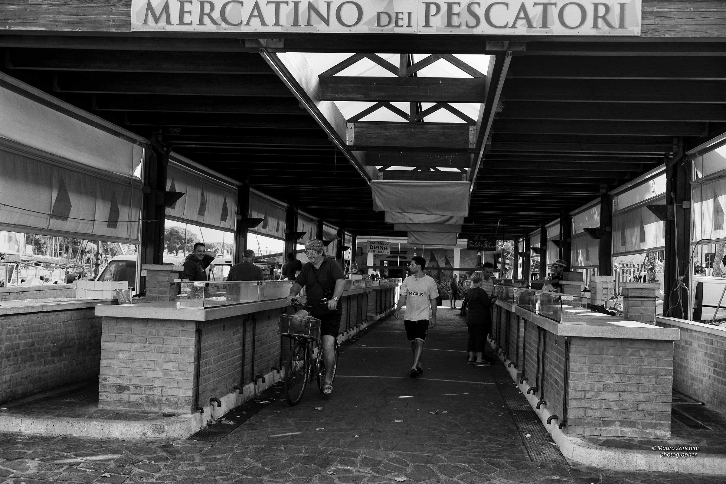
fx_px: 766
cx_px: 363
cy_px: 242
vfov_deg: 35.1
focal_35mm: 38
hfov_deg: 50.7
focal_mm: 25.4
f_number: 3.2
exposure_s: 1/210
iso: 200
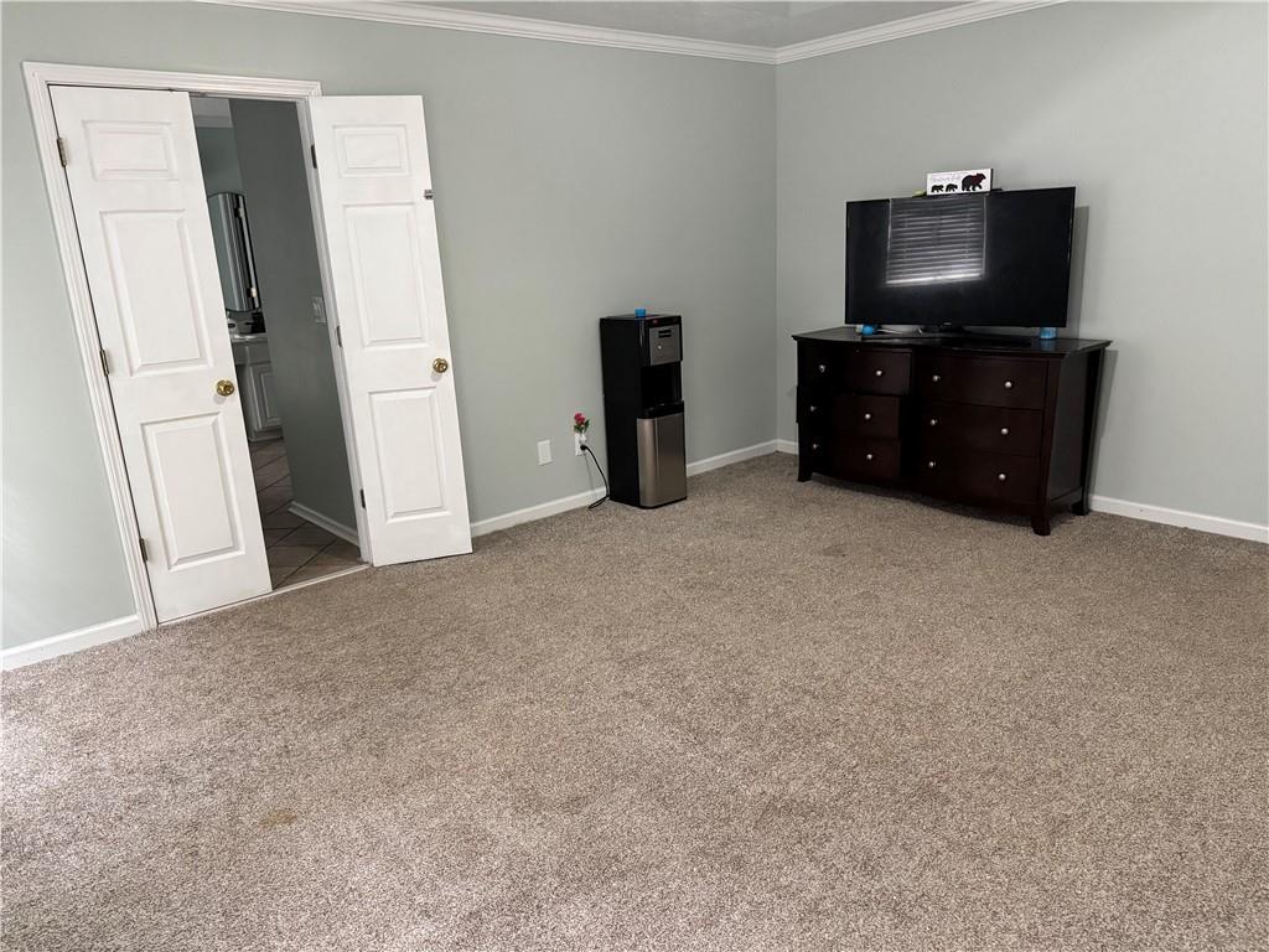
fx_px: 880
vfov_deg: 56.8
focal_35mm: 24
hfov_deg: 71.6
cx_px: 634
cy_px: 476
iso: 640
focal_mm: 6.76
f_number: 1.78
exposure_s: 1/60
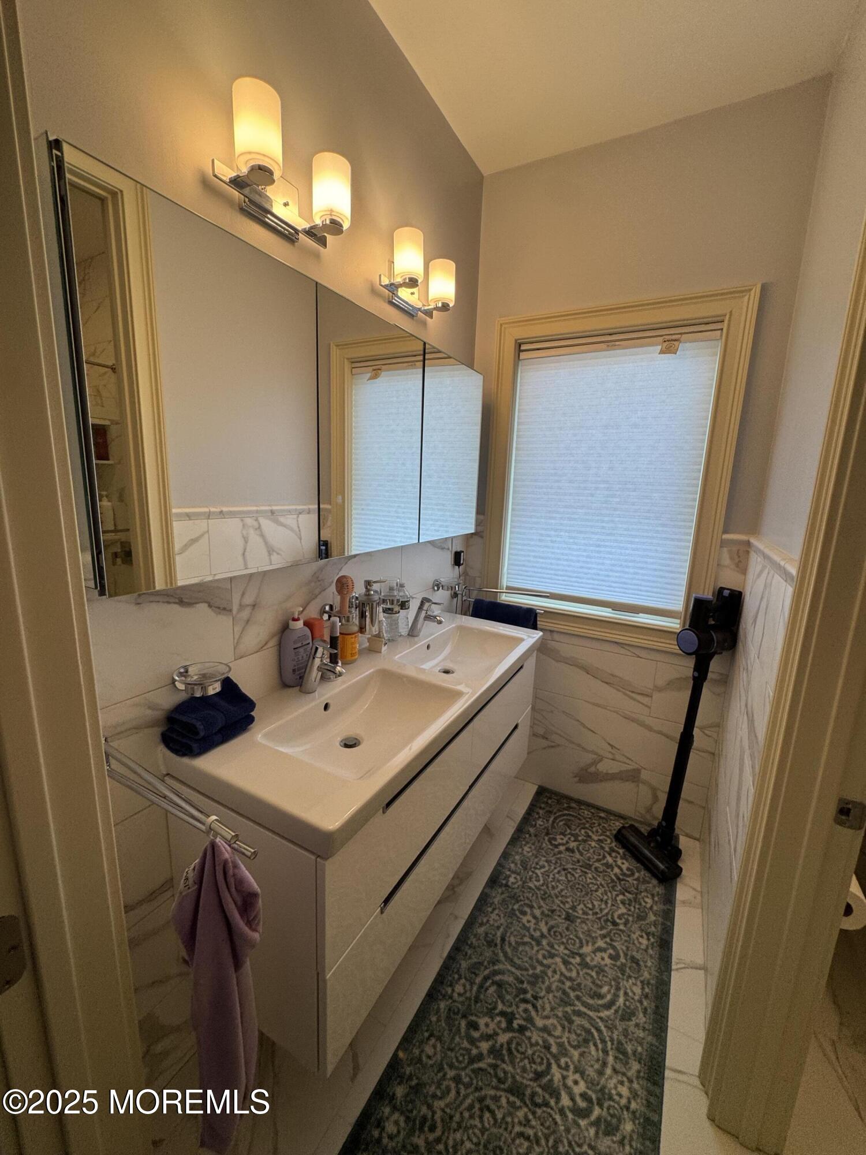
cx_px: 433
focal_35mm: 14
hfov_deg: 85.7
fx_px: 467
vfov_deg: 102.1
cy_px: 578
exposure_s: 1/120
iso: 80
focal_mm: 2.22
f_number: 2.2
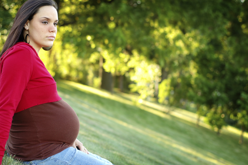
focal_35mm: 75
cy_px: 82
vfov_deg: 18.1
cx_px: 124
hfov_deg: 27.0
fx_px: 516
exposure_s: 1/200
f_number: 2.5
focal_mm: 50
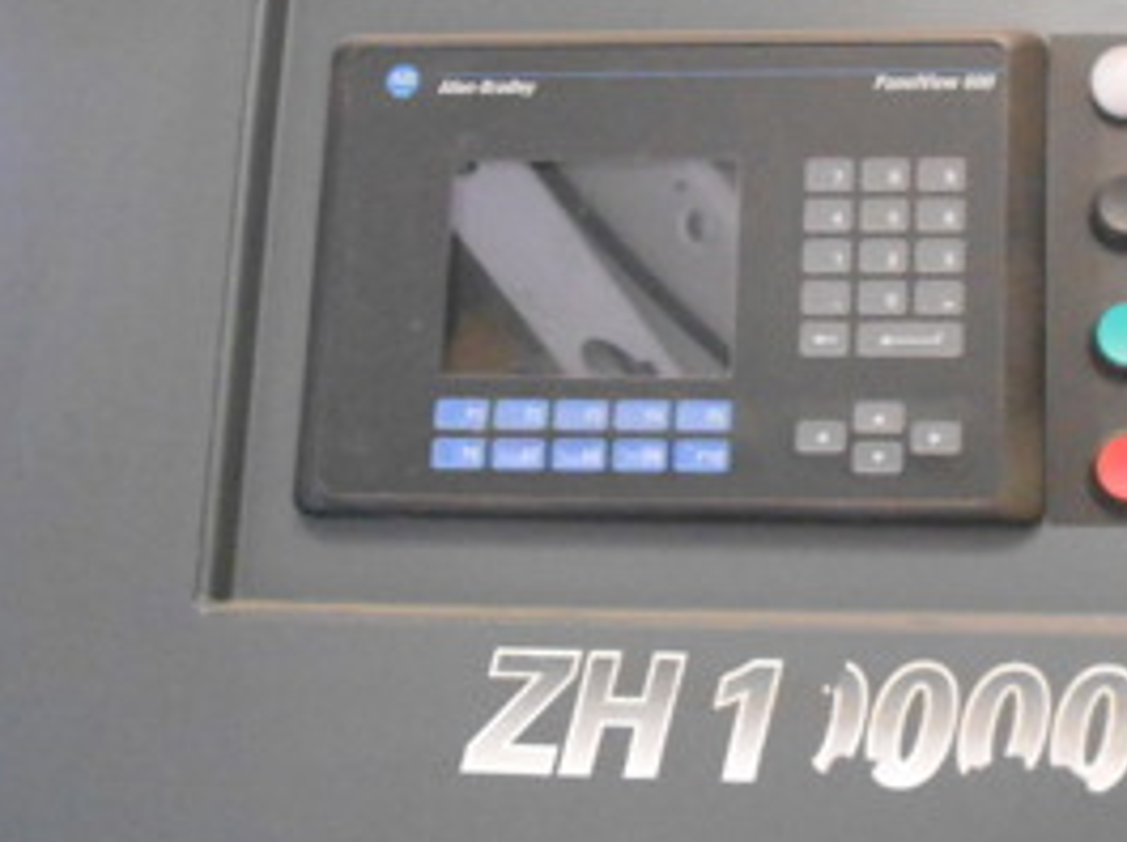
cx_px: 948
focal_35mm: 46
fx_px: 1496
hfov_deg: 39.2
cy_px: 308
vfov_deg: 31.3
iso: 800
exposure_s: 1/6
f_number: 3.2
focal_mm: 4.6
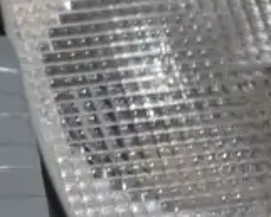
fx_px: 2095
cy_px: -3
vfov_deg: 5.9
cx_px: -310
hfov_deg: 7.1
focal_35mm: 261
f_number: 4.6
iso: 250
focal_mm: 21
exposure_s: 1/60
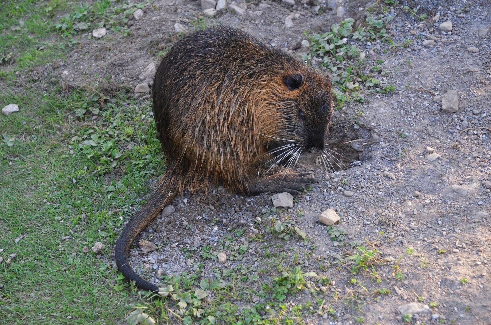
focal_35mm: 105
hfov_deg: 19.5
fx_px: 1429
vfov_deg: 13.0
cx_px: 246
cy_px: 162
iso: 2500
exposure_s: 1/500
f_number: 6.3
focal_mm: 70
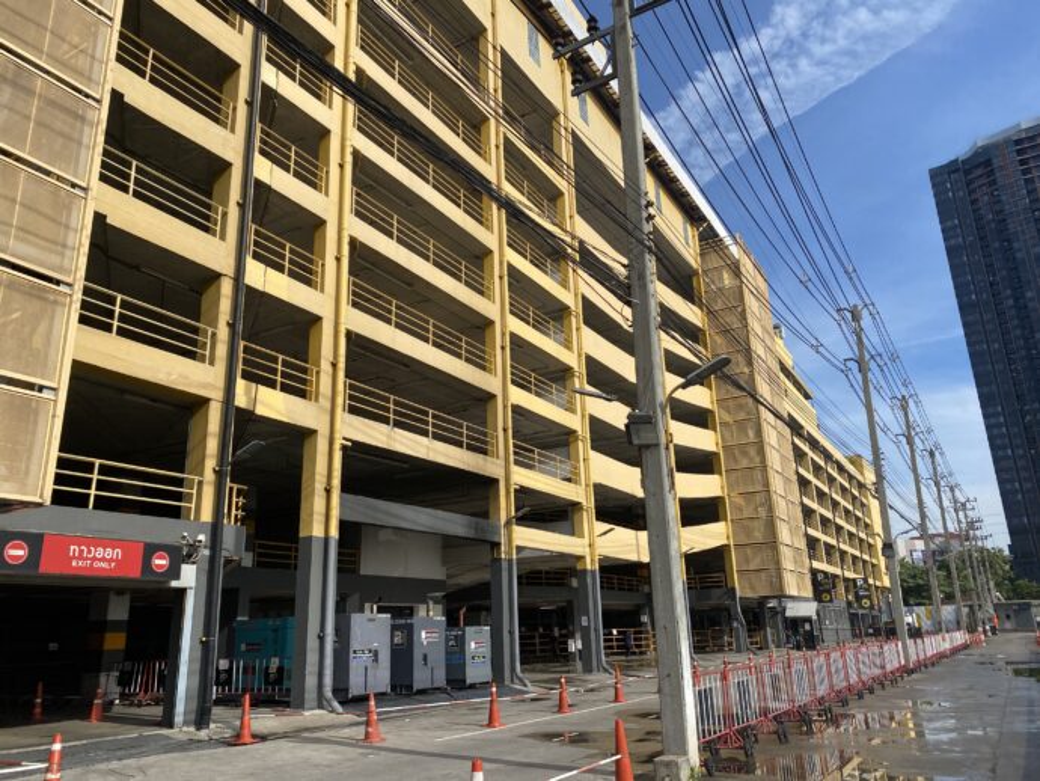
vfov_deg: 53.1
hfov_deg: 67.3
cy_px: 390
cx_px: 520
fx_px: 781
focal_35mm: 26
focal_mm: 4.25
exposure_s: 1/2571
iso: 32
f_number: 1.8
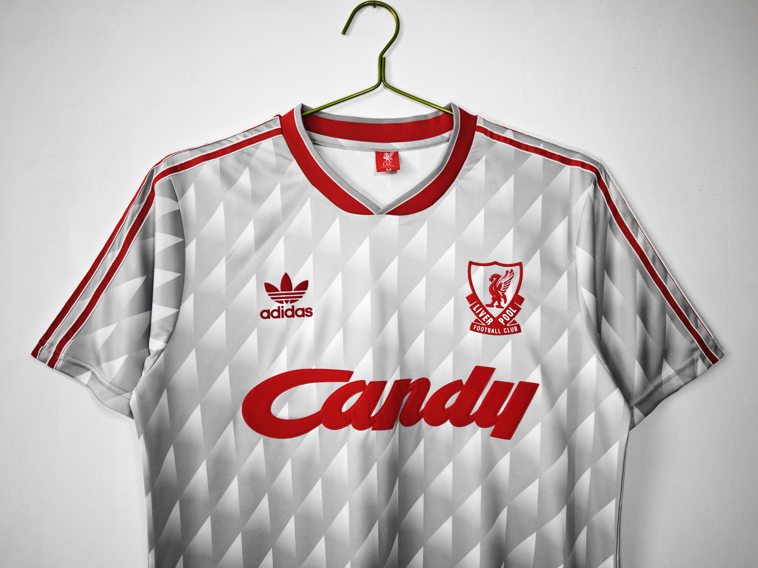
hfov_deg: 73.9
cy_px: 284
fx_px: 504
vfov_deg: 58.9
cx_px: 379
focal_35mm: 23
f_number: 1.75
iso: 97
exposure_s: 1/100
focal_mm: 8.67
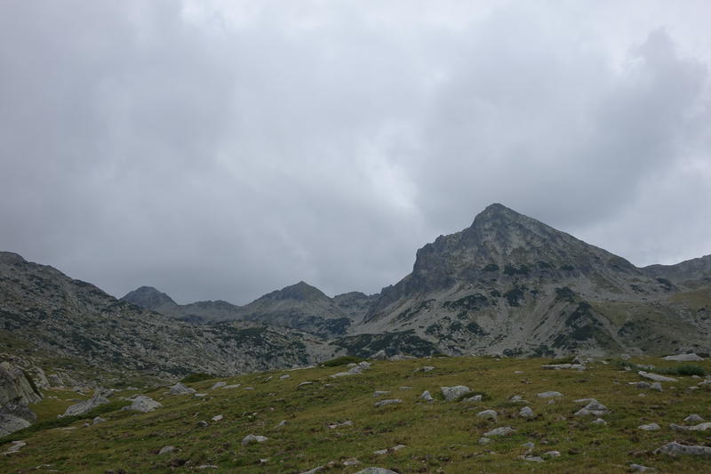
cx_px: 356
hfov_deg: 54.4
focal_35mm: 35
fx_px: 691
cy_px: 237
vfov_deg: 37.8
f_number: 5.6
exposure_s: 1/800
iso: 125
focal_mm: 12.83
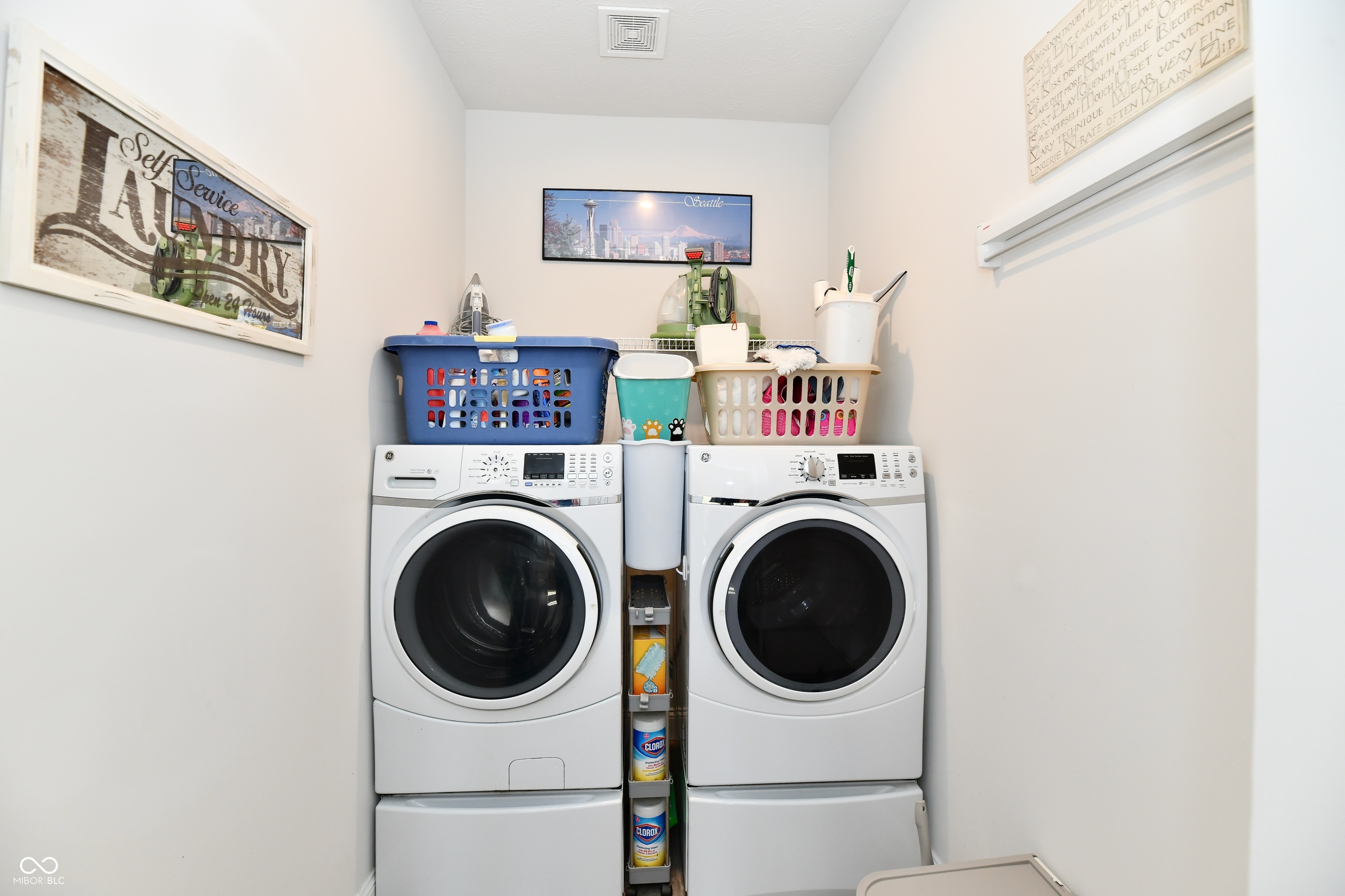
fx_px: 523
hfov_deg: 104.3
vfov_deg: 81.2
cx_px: 672
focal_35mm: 14
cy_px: 448
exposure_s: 1/60
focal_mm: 14
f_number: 6.3
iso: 640
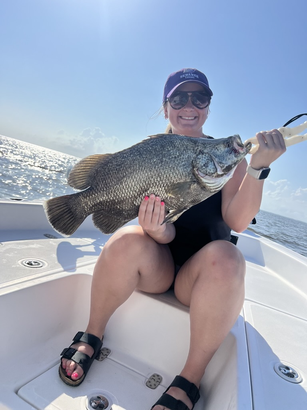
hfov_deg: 53.1
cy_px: 205
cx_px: 154
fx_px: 307
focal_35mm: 26
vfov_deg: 67.3
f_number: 1.5
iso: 50
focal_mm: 5.7
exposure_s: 1/9434
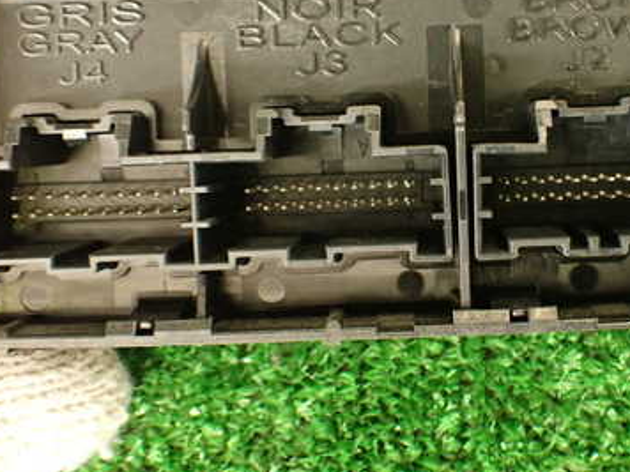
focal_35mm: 54
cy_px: 203
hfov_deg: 35.0
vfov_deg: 27.0
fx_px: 983
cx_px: 449
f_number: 2.4
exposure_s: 1/30
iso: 800
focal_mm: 5.79
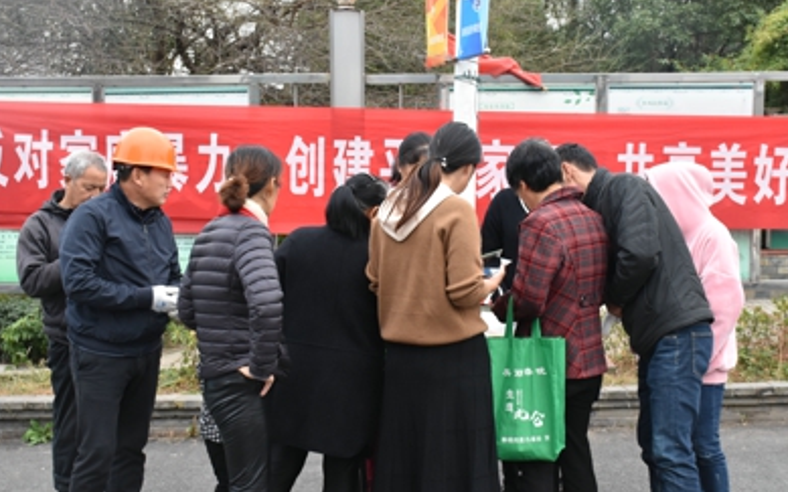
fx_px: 1267
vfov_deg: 22.0
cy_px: 258
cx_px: 407
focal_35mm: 59
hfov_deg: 34.5
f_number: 5.6
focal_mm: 30
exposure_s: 1/125
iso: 800
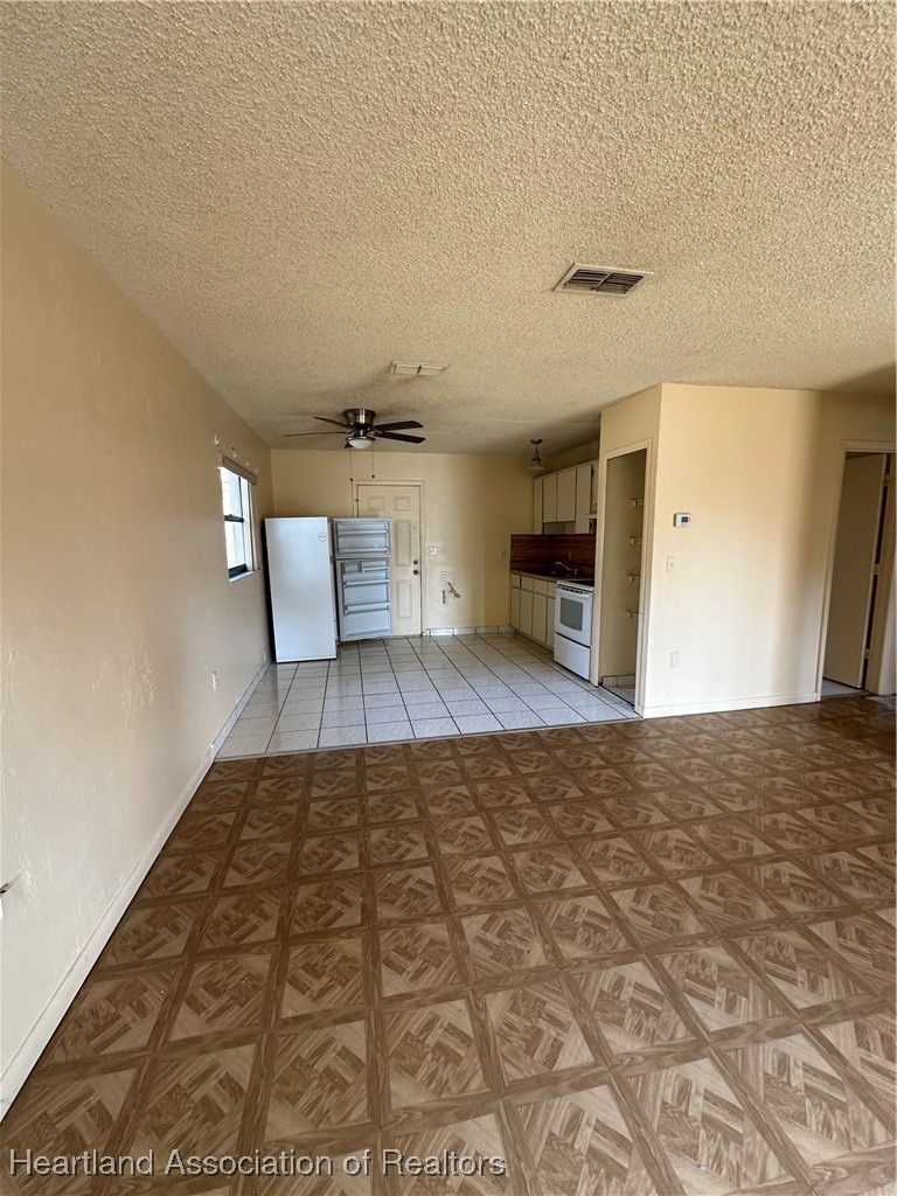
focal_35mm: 14
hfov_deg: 85.7
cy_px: 598
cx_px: 448
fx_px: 484
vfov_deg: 102.1
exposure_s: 1/99
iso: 160
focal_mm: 2.22
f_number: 2.2
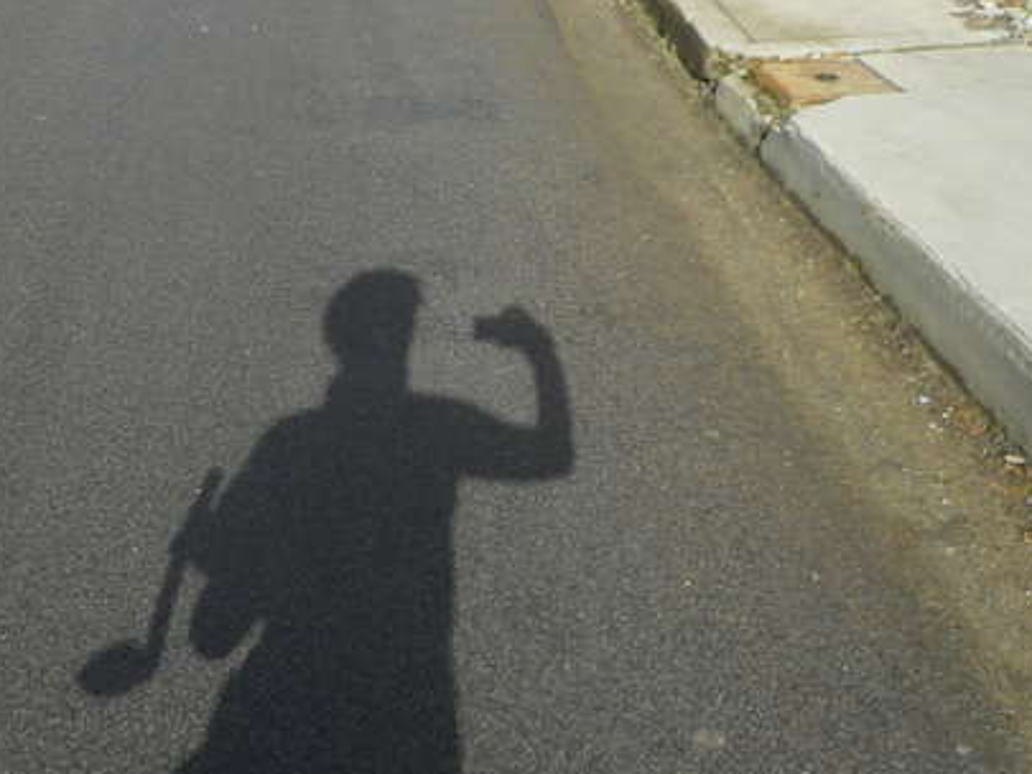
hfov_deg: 49.7
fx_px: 1103
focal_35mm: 37
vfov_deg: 38.7
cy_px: 367
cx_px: 403
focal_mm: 4.5
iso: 80
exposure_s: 1/500
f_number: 3.7
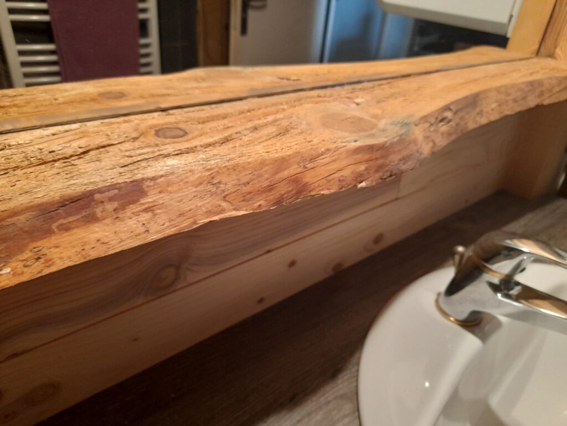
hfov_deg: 69.4
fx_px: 409
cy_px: 213
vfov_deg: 54.9
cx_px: 284
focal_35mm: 25
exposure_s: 1/33
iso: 400
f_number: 2
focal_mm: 4.6
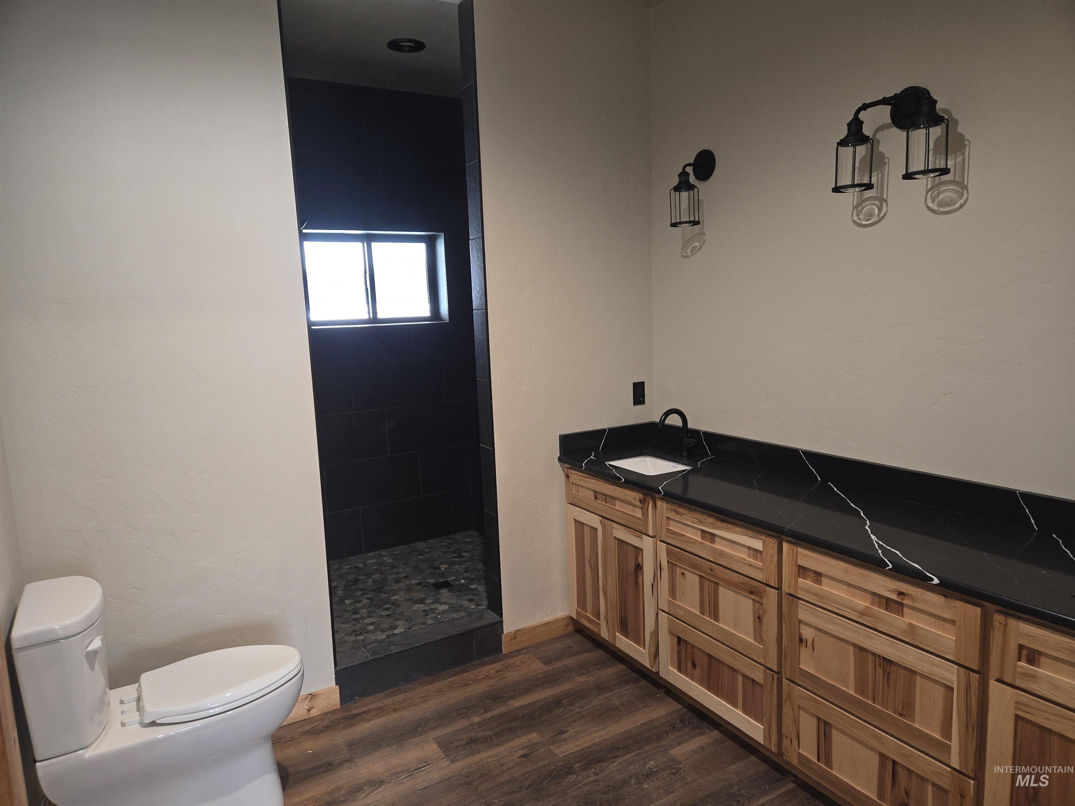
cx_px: 538
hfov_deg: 73.9
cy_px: 403
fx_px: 714
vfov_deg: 58.9
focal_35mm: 23
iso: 100
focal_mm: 5.4
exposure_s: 1/24
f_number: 1.8
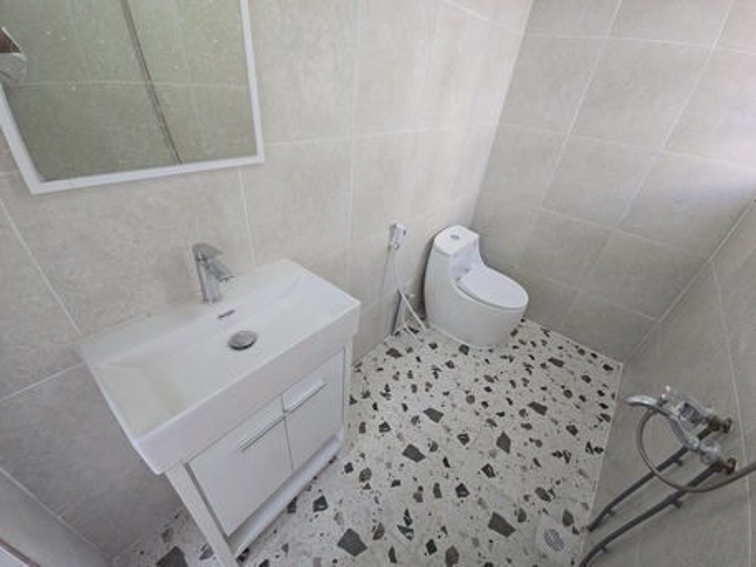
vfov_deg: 89.9
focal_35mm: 13
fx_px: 284
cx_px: 378
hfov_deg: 106.2
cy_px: 284
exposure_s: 1/50
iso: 100
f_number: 2.2
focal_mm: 2.2
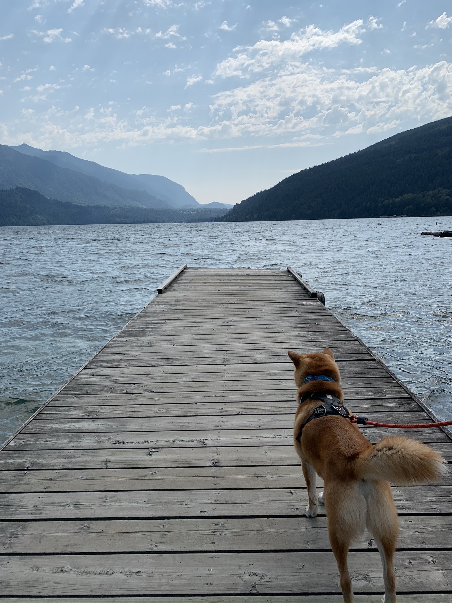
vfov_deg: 67.3
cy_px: 302
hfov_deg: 53.1
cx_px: 226
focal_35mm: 26
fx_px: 453
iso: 25
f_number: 1.8
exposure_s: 1/4902
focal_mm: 4.25
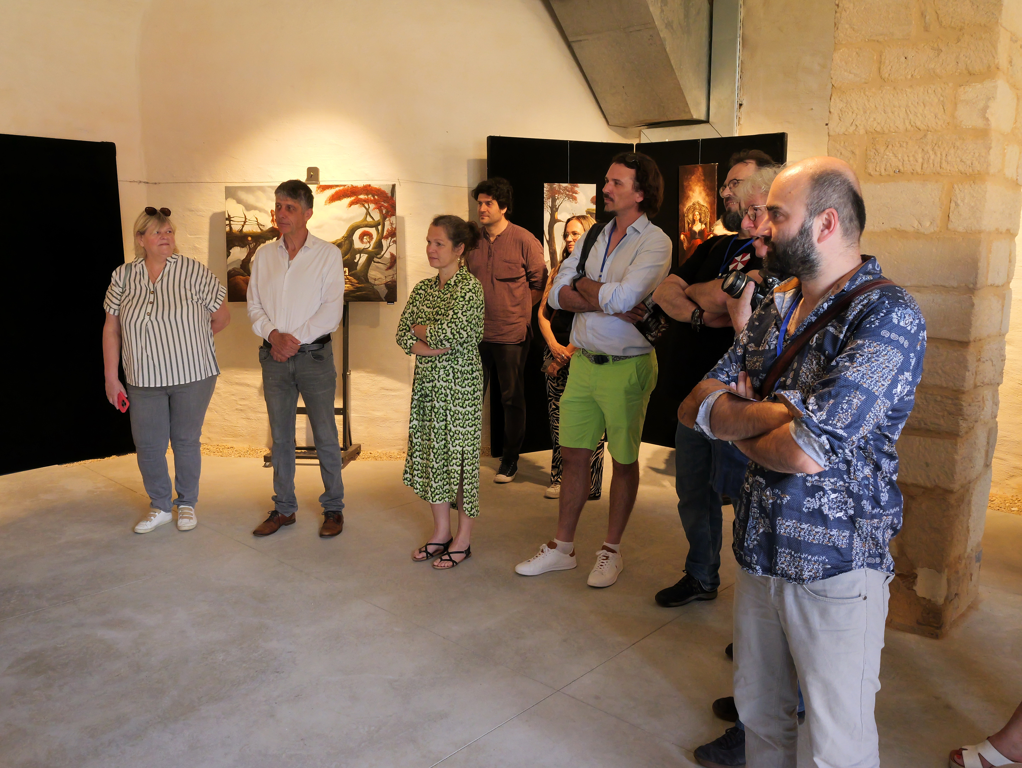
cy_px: 384
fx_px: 827
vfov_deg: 49.8
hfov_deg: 63.4
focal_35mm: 28
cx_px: 511
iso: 2000
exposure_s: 1/50
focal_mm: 14
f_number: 7.1
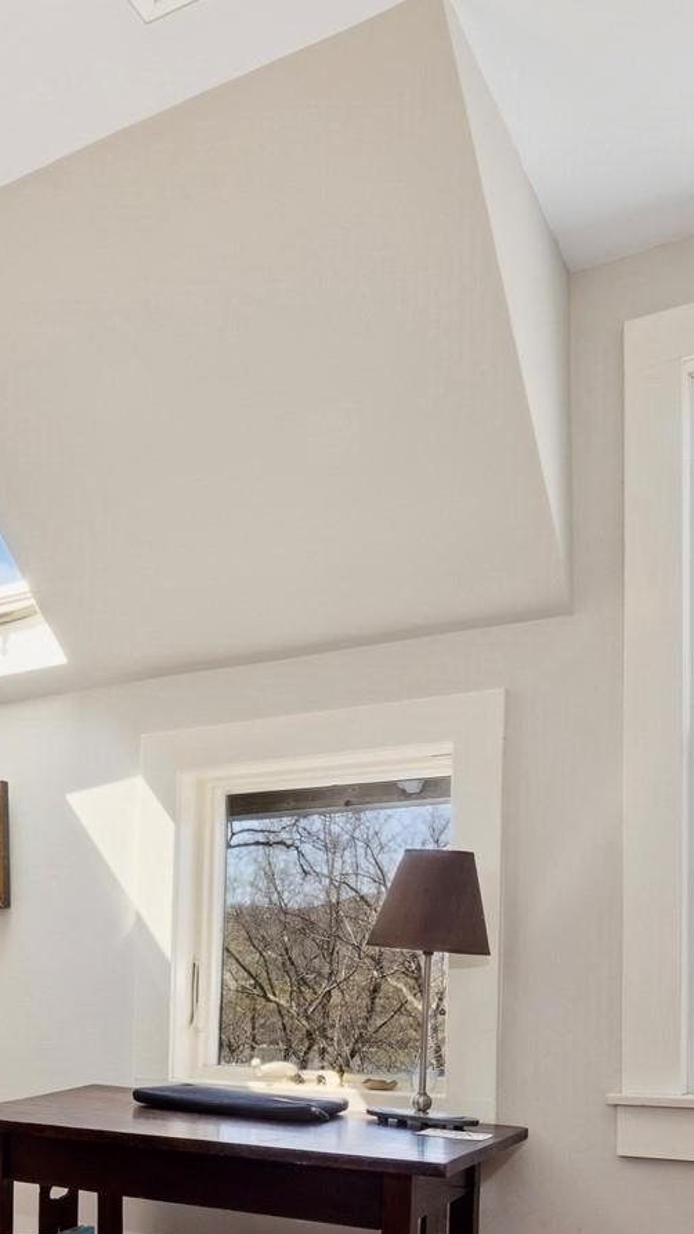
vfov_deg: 52.7
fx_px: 1145
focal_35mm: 35
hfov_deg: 30.4
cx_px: -58
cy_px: 996
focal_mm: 7
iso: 200
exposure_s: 1/15
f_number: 8
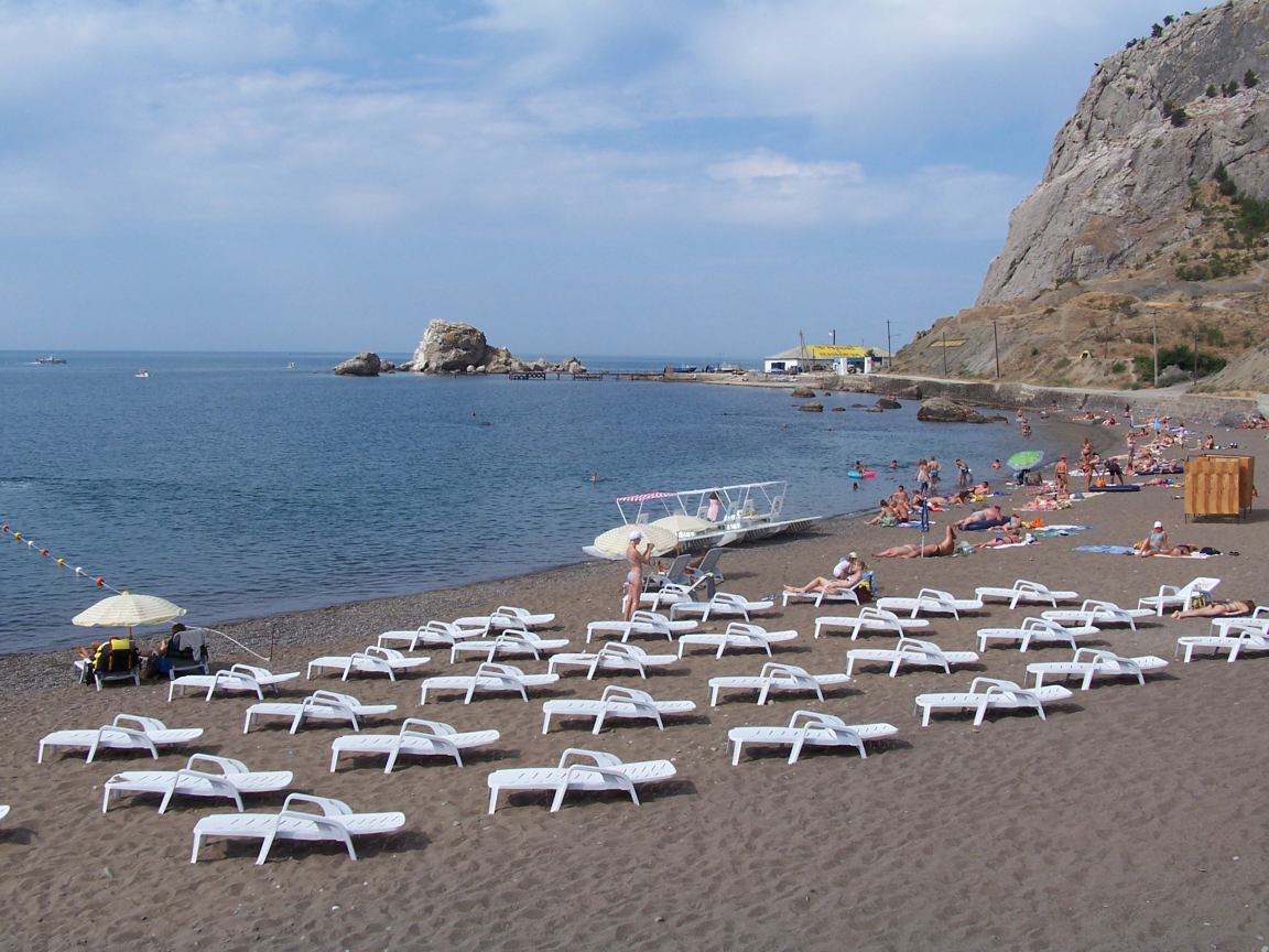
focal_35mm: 35
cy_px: 476
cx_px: 634
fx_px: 1283
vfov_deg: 40.7
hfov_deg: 52.6
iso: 80
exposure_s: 1/500
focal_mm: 6
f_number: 5.6
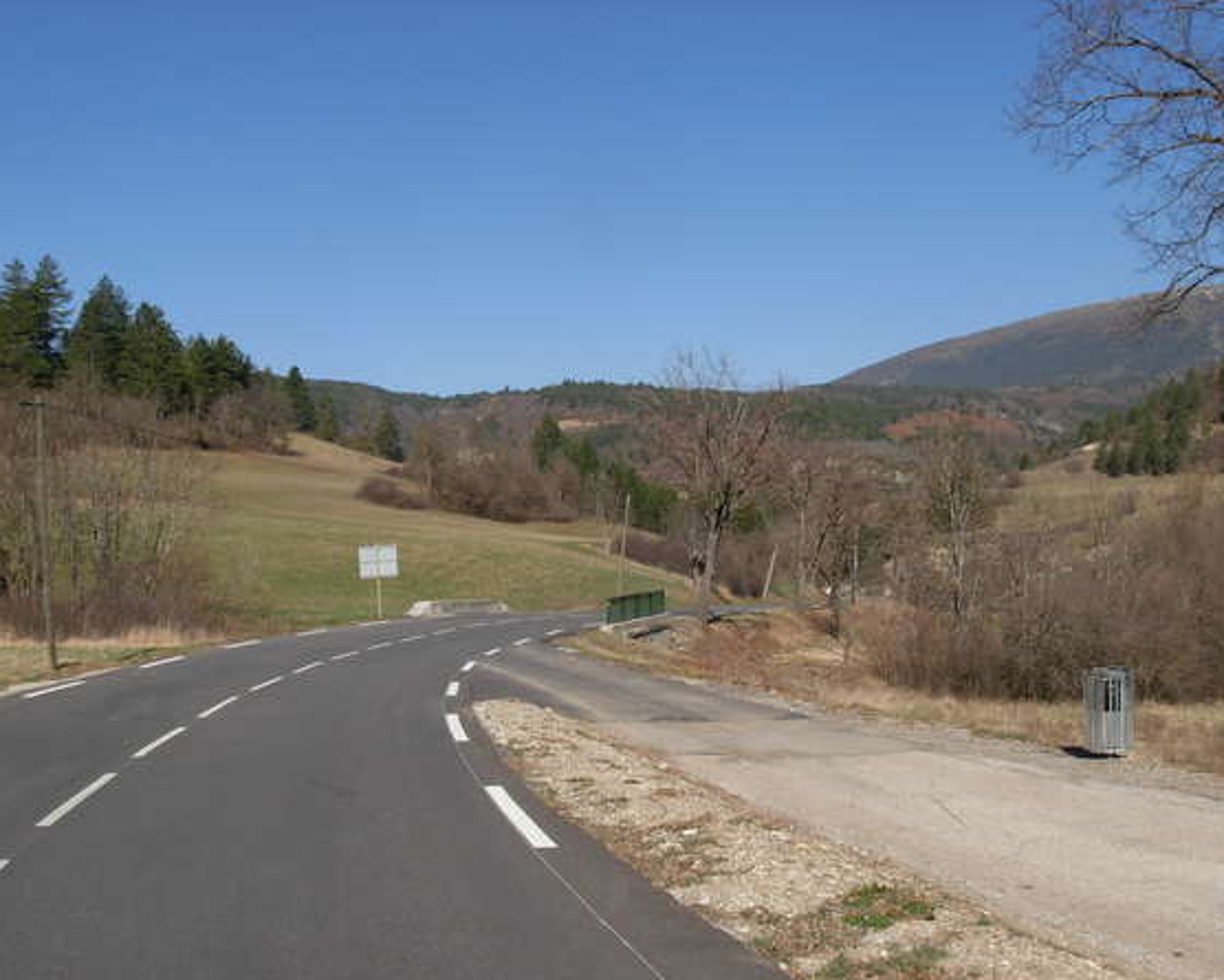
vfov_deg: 37.3
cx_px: 605
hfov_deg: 45.8
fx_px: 1449
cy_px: 493
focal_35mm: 40
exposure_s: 1/664
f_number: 4.9
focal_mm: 6.3
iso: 79
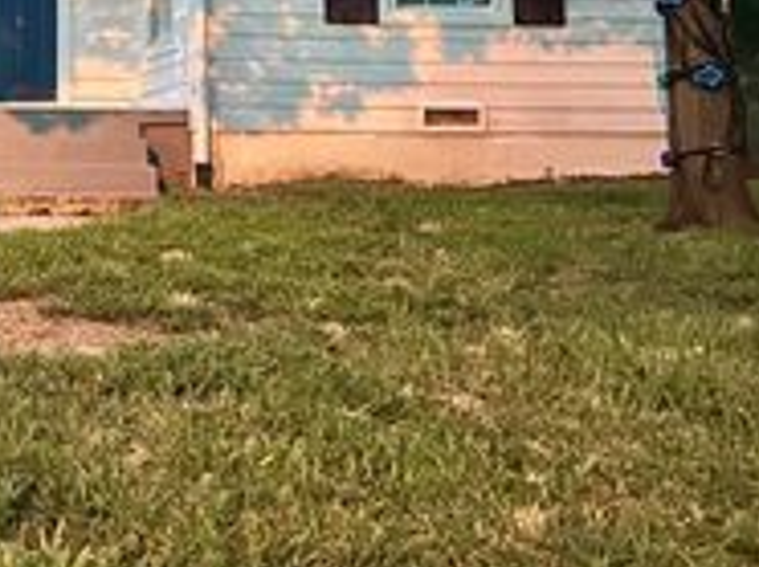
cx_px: -8
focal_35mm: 70
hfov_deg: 26.3
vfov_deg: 20.1
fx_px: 1533
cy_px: -35
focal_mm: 5.7
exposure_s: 1/15
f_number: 1.5
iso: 1250
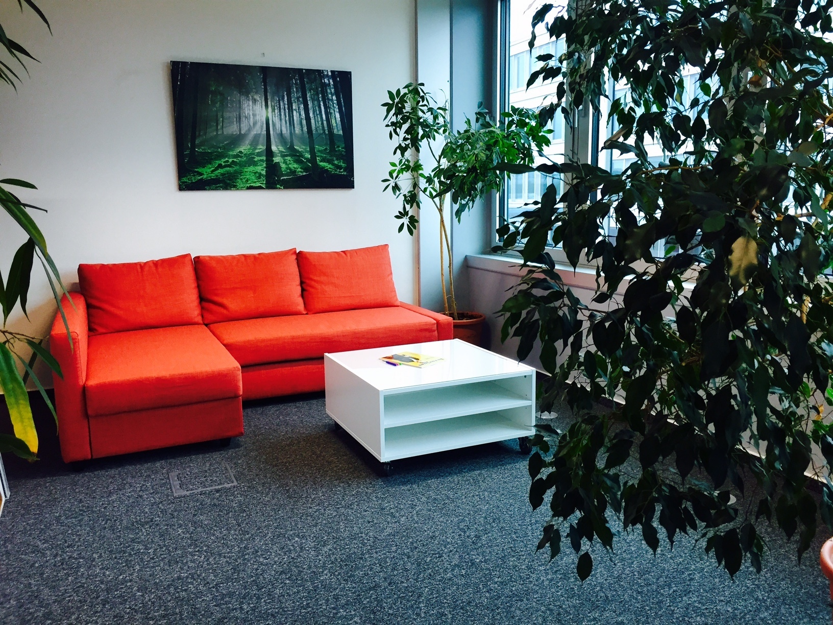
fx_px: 698
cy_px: 312
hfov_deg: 61.7
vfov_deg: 48.2
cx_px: 416
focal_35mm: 29
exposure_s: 1/33
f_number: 2.2
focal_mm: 4.15
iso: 64
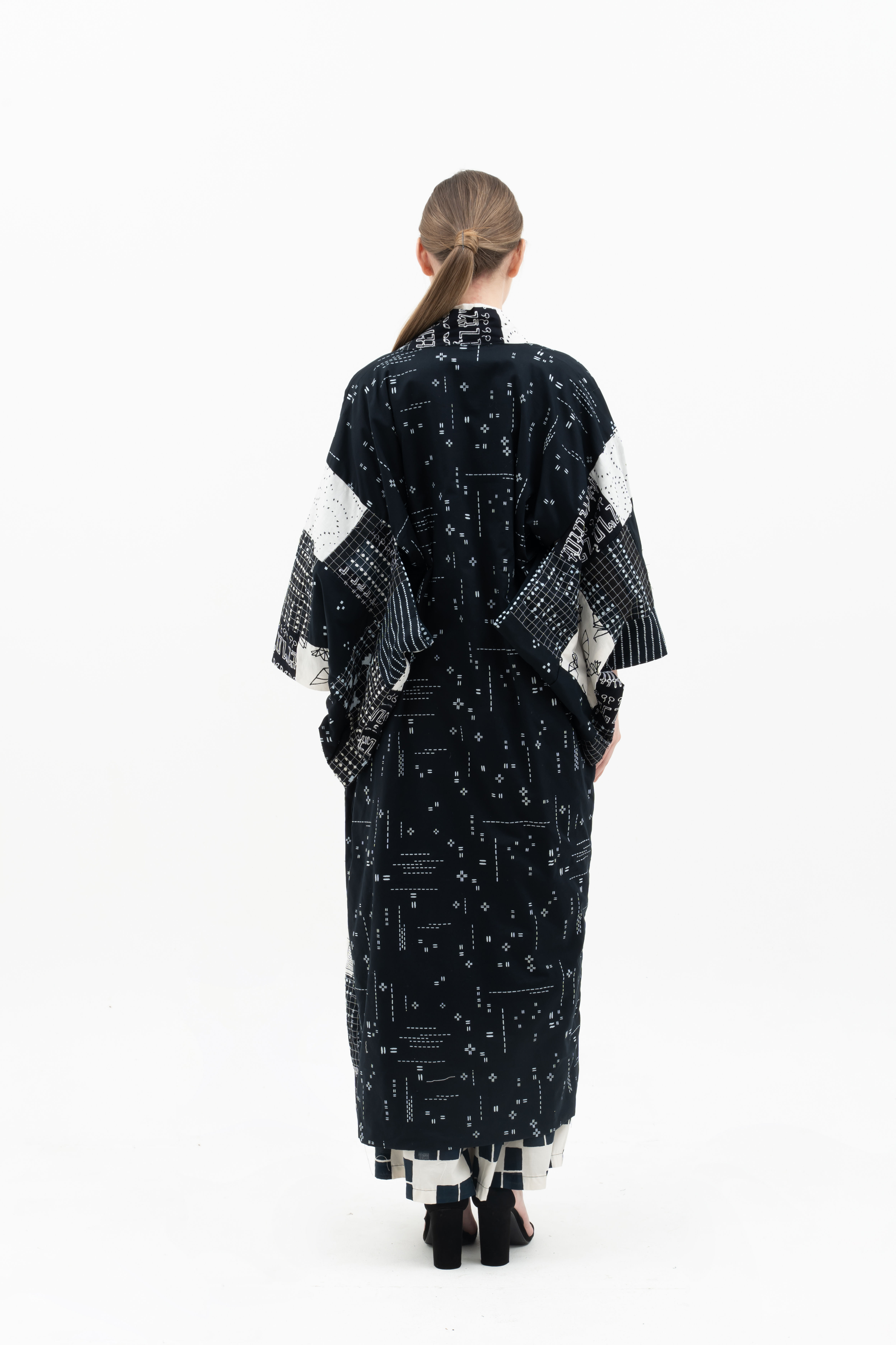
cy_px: 672
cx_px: 448
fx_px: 1755
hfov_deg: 28.6
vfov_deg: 41.9
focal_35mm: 47
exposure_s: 1/160
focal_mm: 47
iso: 100
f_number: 11
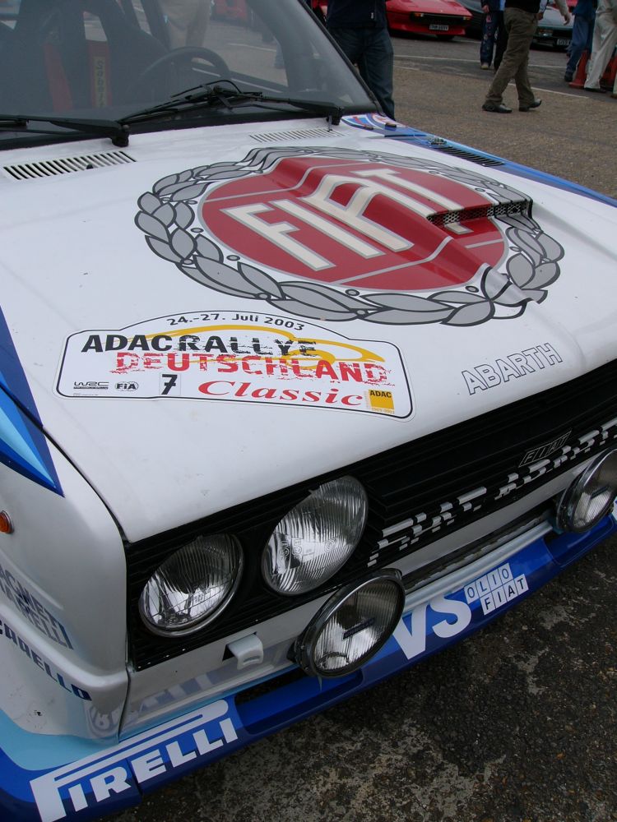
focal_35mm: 36
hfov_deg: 39.7
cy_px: 411
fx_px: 856
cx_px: 308
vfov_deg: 51.4
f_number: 4
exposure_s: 1/400
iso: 50
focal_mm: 6
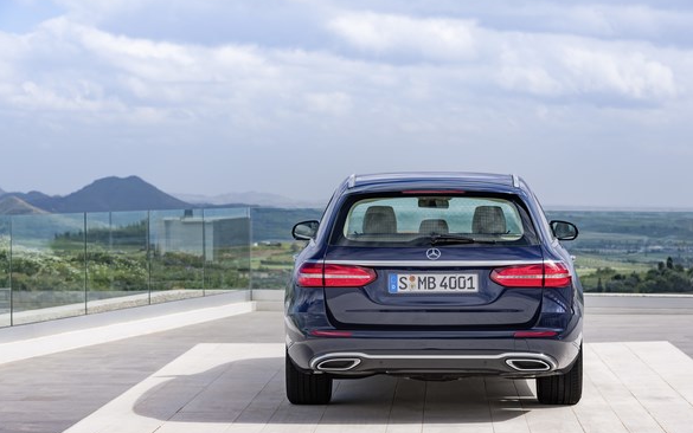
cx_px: 345
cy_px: 217
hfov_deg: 18.4
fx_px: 2135
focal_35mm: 113
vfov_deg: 11.6
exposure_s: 1/80
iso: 100
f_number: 8
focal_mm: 110
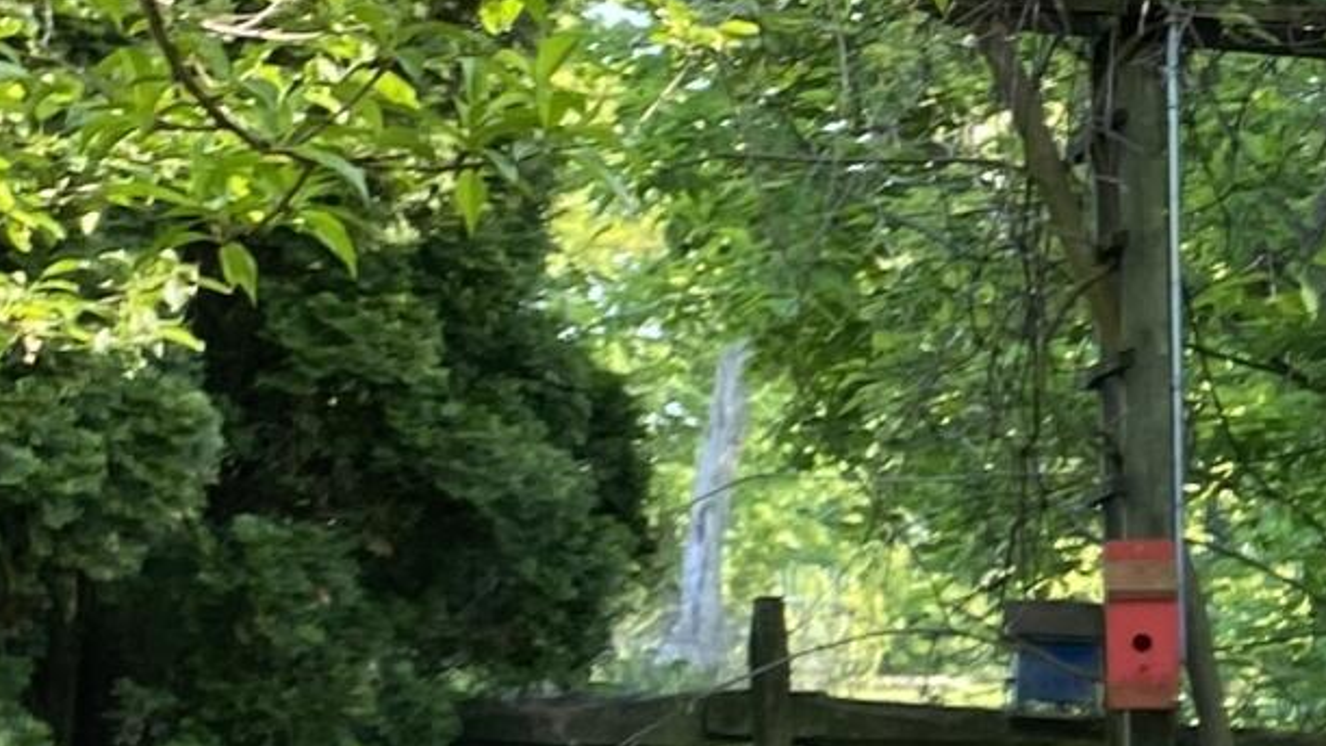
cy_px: 622
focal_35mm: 139
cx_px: 2576
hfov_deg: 13.4
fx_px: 4888
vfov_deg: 8.7
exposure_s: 1/122
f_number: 1.8
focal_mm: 4.25
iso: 40
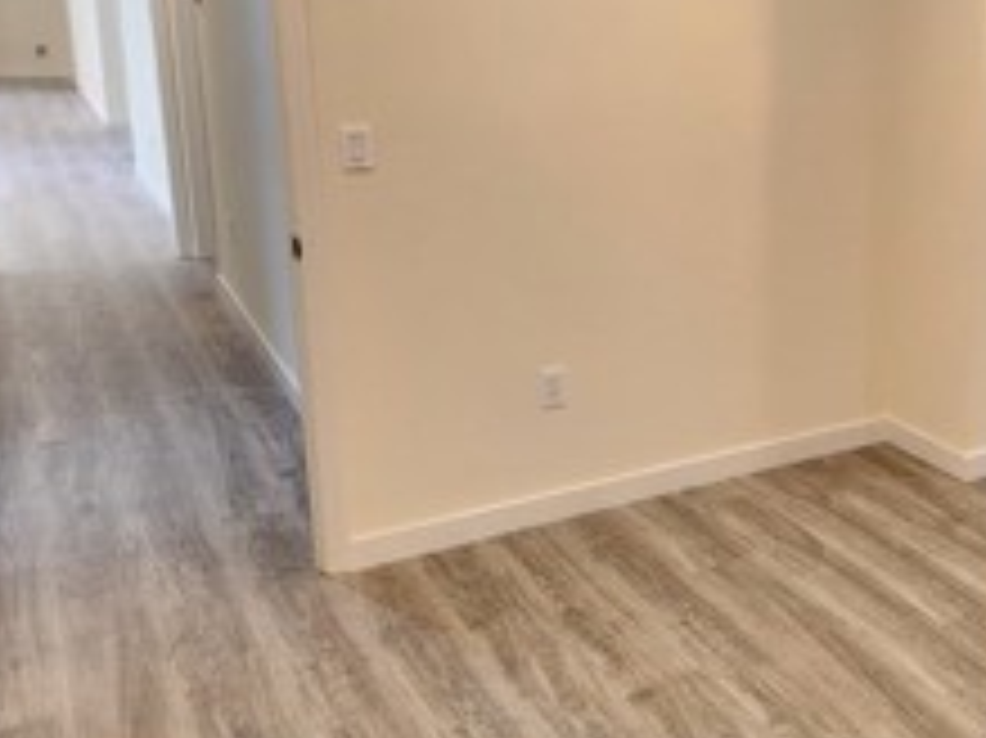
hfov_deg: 41.0
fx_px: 1082
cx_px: 1040
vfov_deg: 37.4
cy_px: 274
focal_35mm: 38
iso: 320
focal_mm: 2.2
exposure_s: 1/60
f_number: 2.2
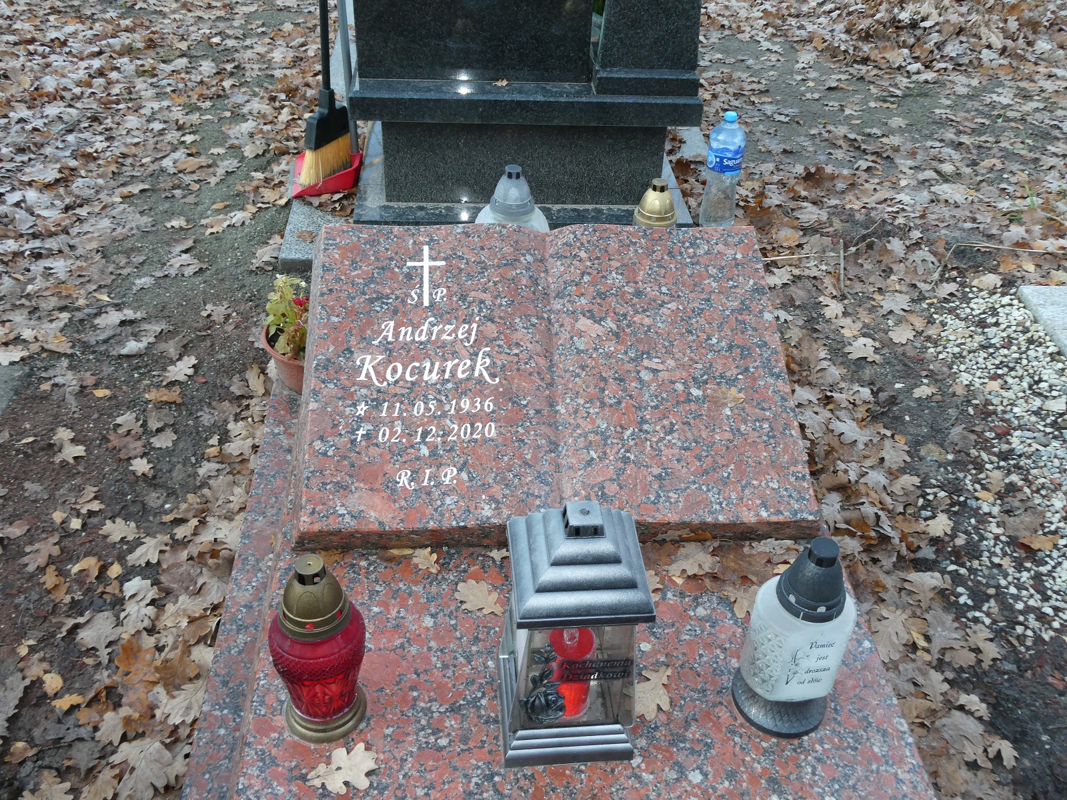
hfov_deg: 55.4
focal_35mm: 33
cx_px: 534
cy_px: 400
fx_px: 1017
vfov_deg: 42.9
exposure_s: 1/60
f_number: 3.6
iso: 200
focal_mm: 5.8
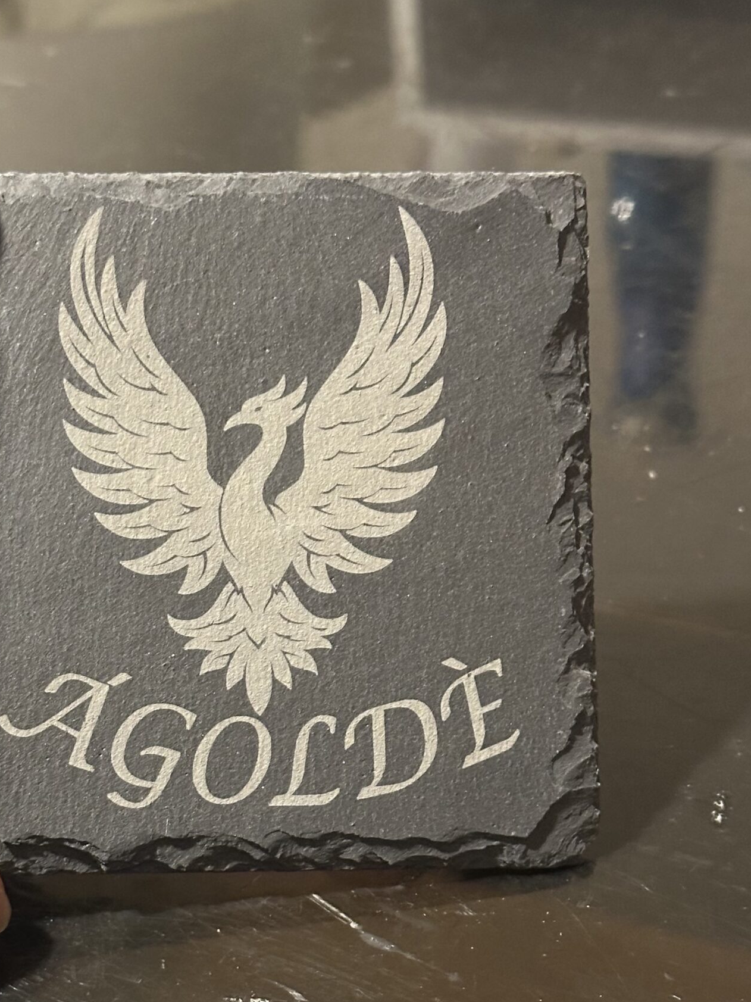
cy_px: 682
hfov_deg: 20.1
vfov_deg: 26.5
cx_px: 230
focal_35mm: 73
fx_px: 2112
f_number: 1.78
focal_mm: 6.86
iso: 640
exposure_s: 1/24
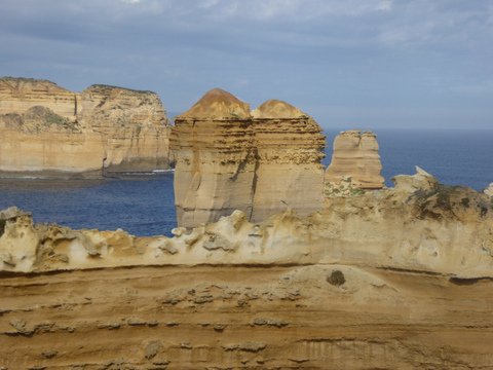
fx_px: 1510
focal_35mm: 106
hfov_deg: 18.5
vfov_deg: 14.0
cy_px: 185
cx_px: 246
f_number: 5.1
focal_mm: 19
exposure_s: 1/800
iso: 100
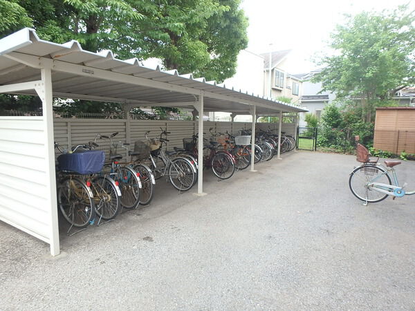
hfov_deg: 79.0
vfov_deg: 63.4
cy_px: 156
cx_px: 208
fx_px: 252
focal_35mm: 21
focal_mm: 3.7
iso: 125
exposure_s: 1/100
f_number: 3.5
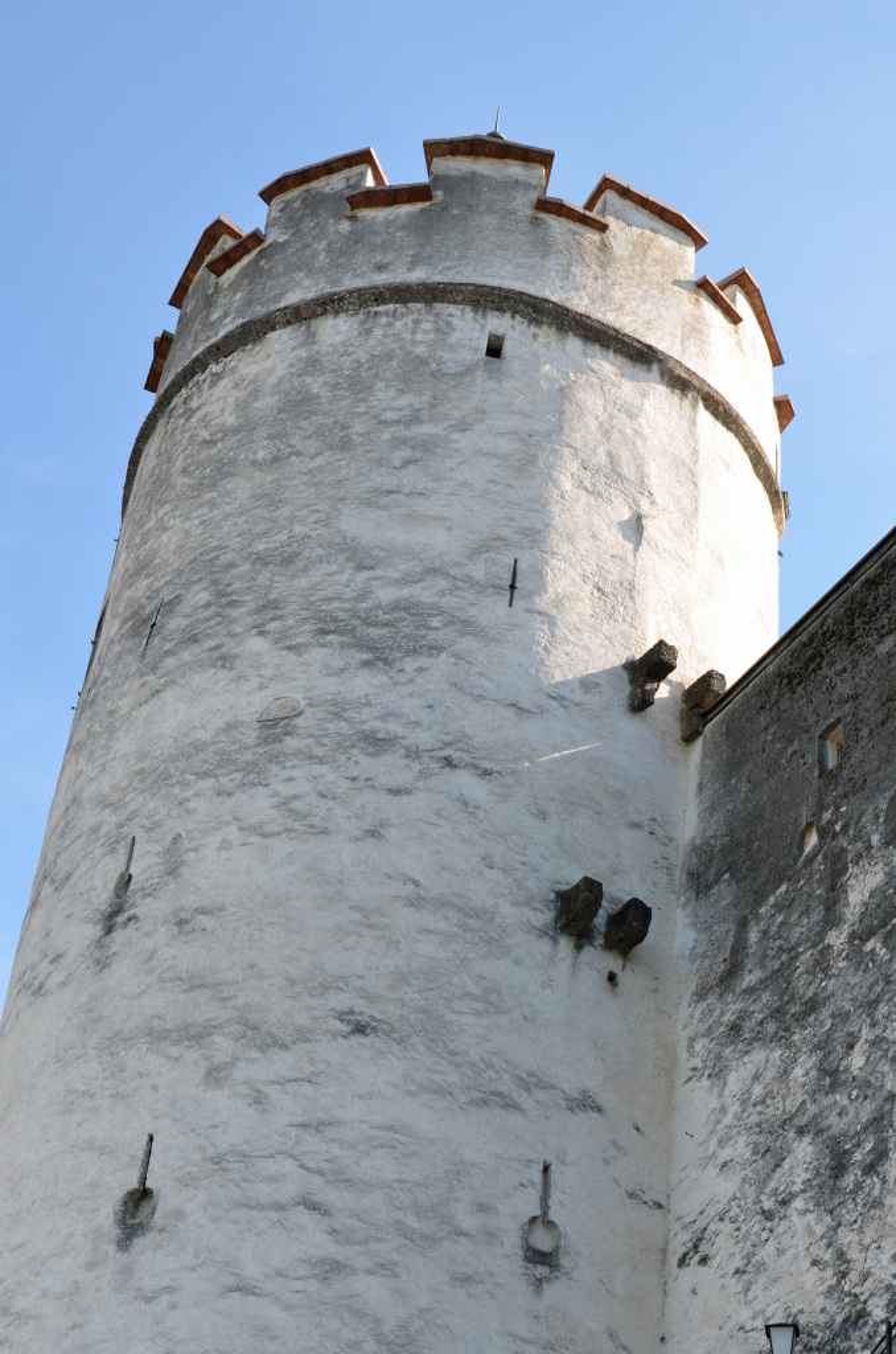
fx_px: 1575
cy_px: 677
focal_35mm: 42
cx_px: 448
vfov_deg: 46.5
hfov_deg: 31.7
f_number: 7.1
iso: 200
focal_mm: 28
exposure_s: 1/200
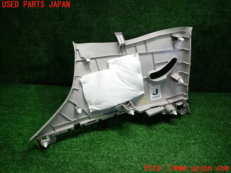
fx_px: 167
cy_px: 86
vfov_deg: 54.9
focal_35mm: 25
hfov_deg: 69.4
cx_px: 116
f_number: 2
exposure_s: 1/30
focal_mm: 4.5
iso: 200
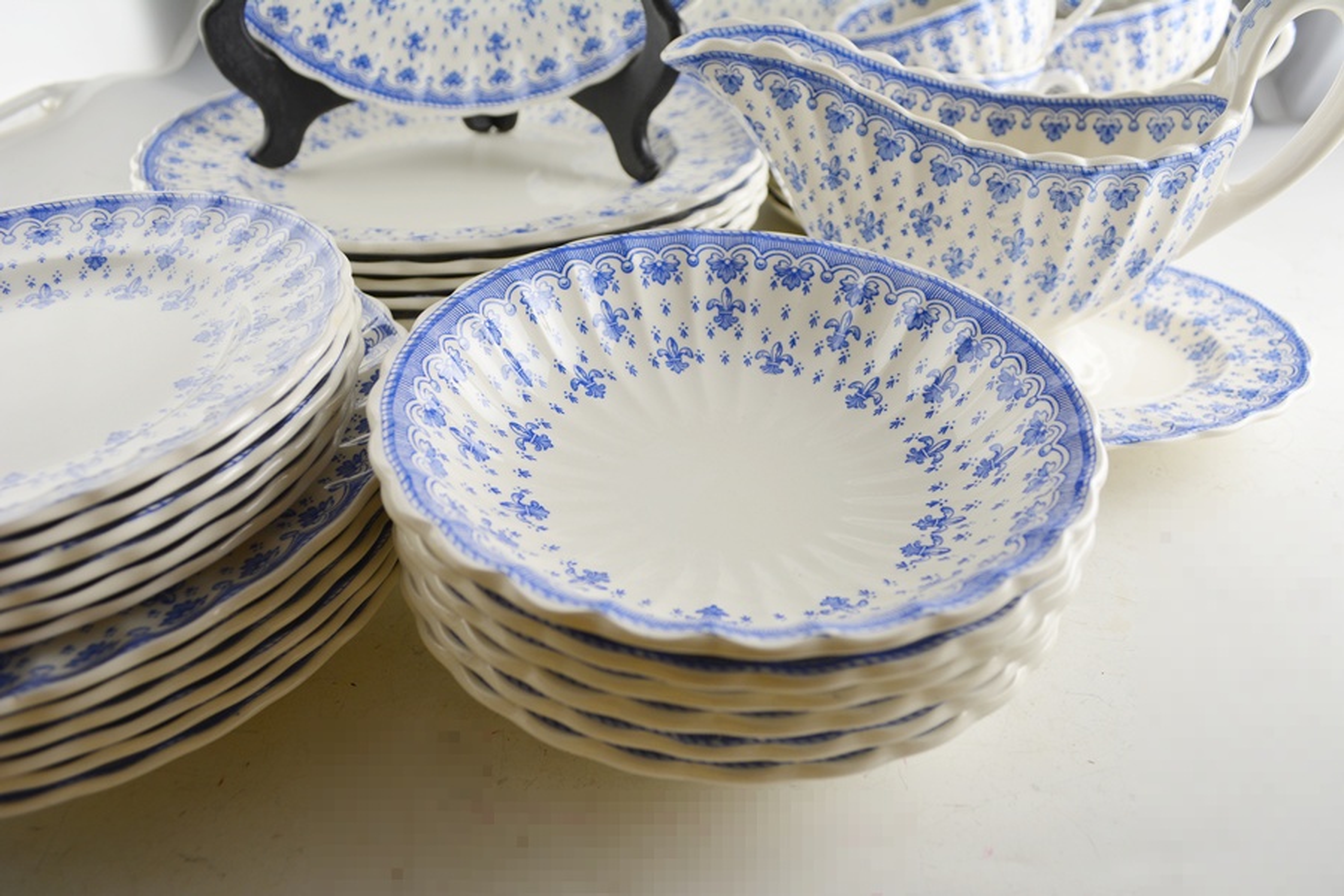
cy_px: 448
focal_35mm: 27
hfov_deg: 67.4
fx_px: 1008
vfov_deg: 47.9
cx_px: 672
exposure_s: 1/125
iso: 200
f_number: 5.6
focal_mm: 18
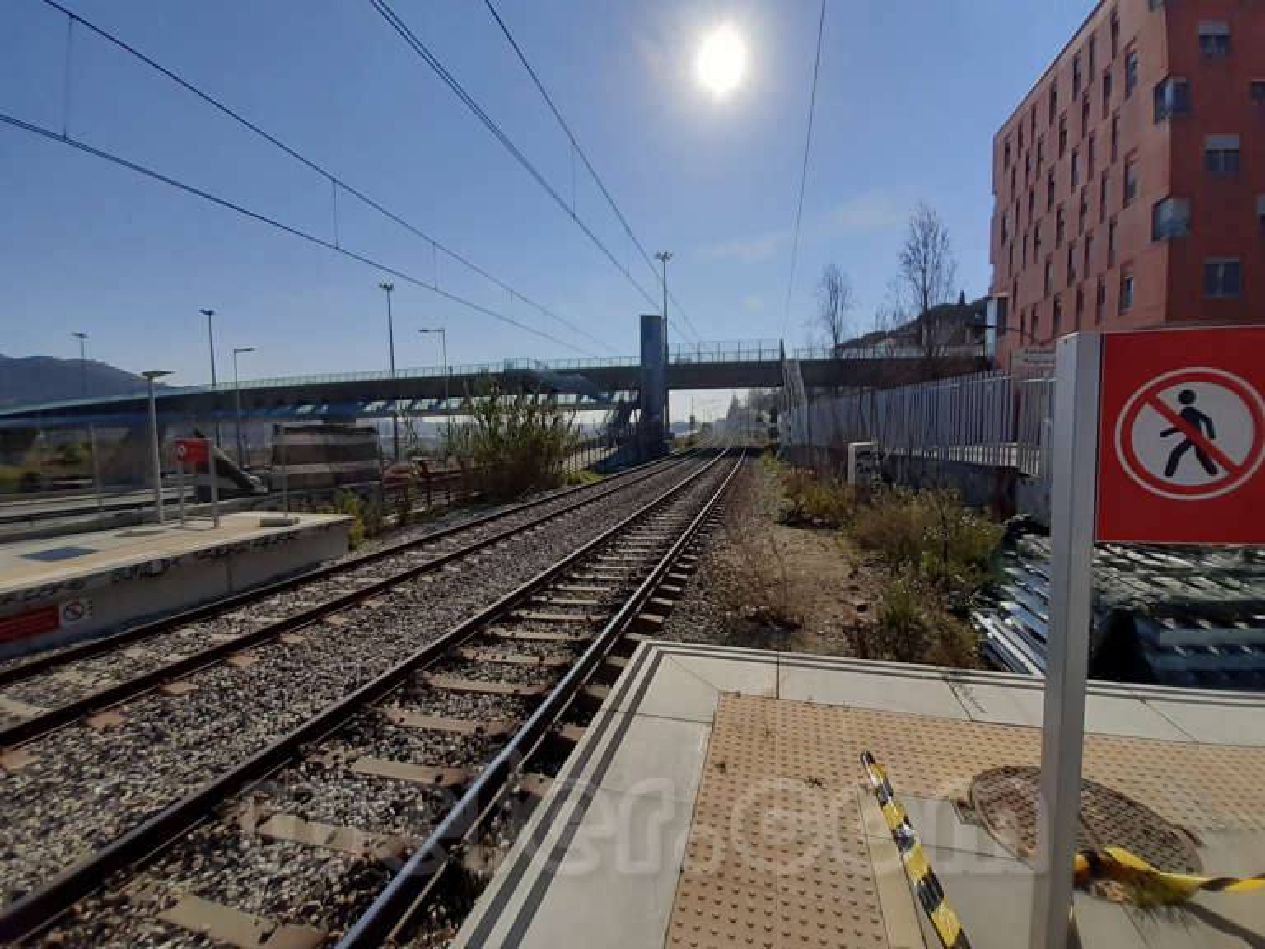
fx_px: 475
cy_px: 474
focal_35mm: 13
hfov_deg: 106.2
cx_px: 632
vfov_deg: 89.9
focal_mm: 1.13
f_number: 2.2
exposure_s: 1/2801
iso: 40
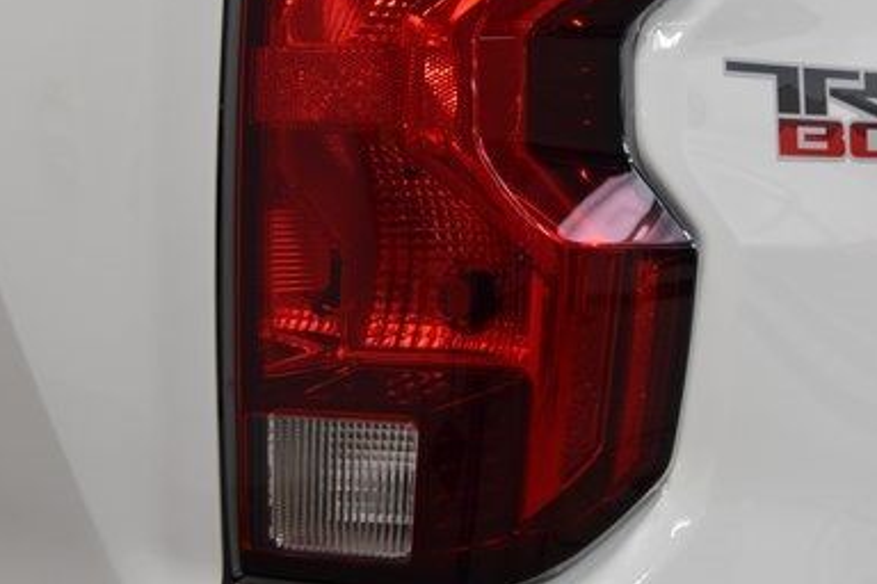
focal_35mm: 95
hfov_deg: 21.5
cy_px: 161
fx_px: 2314
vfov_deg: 14.4
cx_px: 450
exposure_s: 1/20
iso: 400
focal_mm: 38
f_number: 6.3
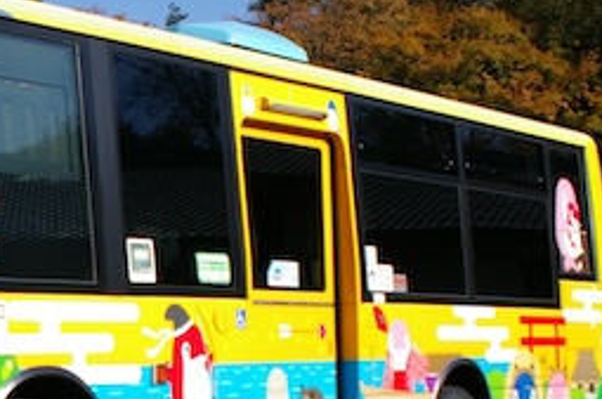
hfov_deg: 19.7
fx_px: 1652
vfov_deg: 13.7
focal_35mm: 99
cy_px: 341
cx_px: -61
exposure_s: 1/4000
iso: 400
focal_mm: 28
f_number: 4
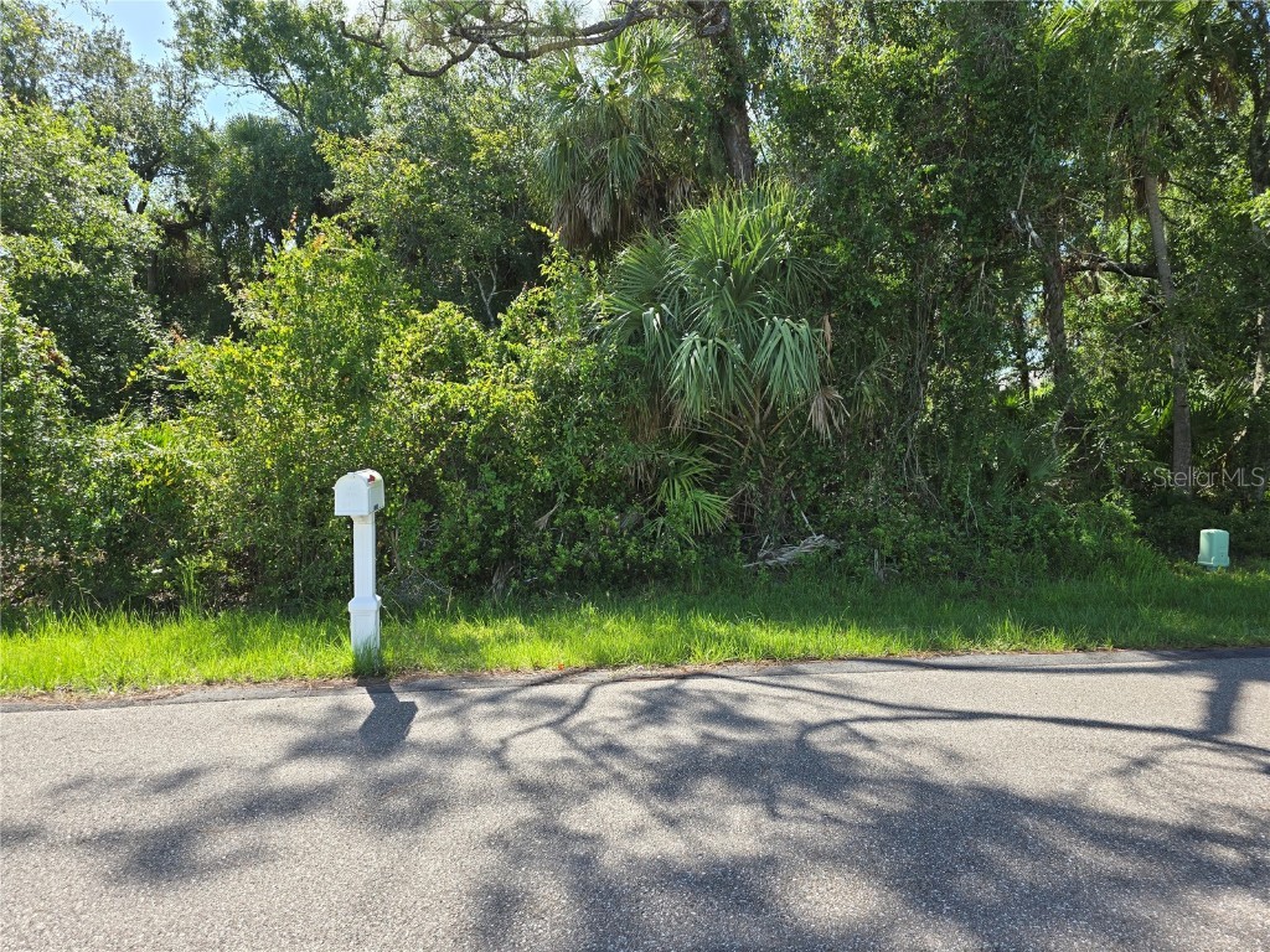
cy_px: 476
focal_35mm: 23
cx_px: 635
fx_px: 844
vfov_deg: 58.9
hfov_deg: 73.9
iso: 12
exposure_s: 1/234
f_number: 1.7
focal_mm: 6.3
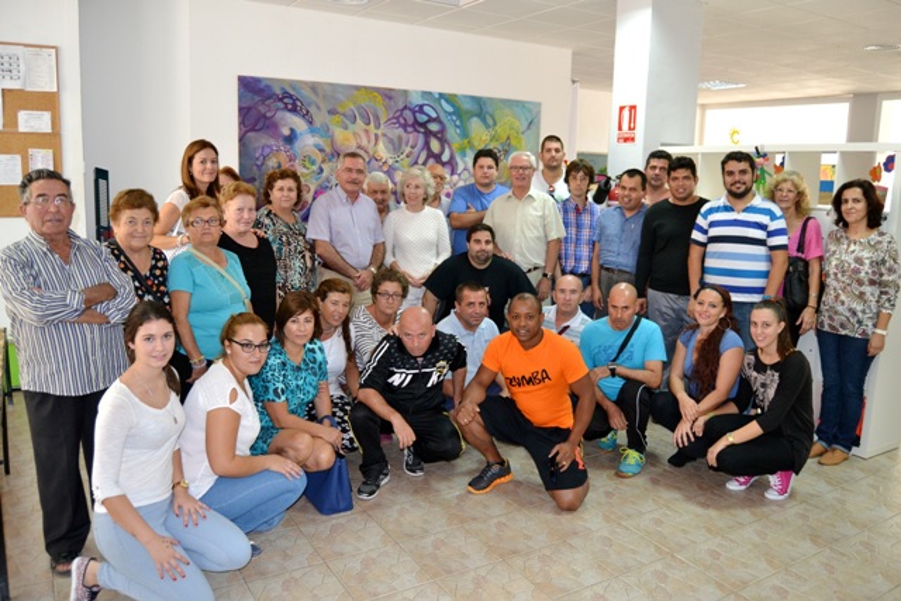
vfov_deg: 48.0
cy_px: 300
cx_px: 450
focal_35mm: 27
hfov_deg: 67.4
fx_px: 676
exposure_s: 1/60
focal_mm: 18
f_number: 3.5
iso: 720
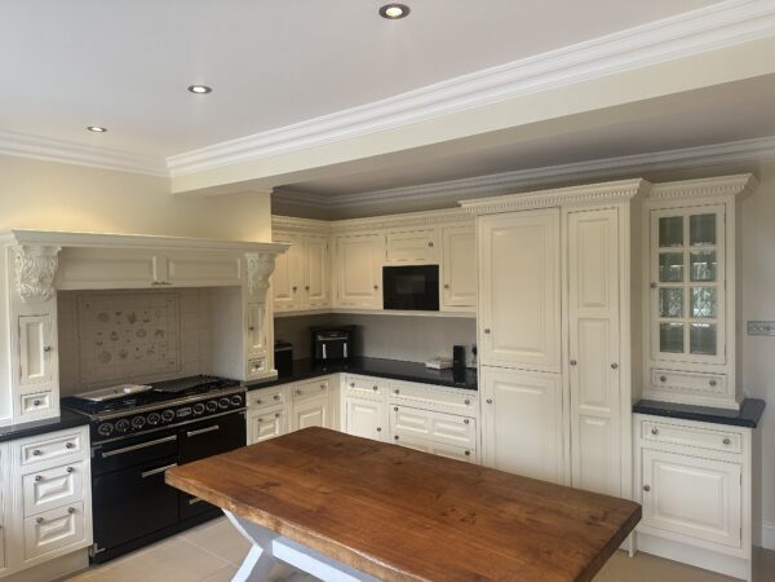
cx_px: 388
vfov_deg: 56.8
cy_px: 291
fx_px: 537
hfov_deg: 71.6
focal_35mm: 24
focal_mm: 6.86
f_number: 1.78
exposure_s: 1/100
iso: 200
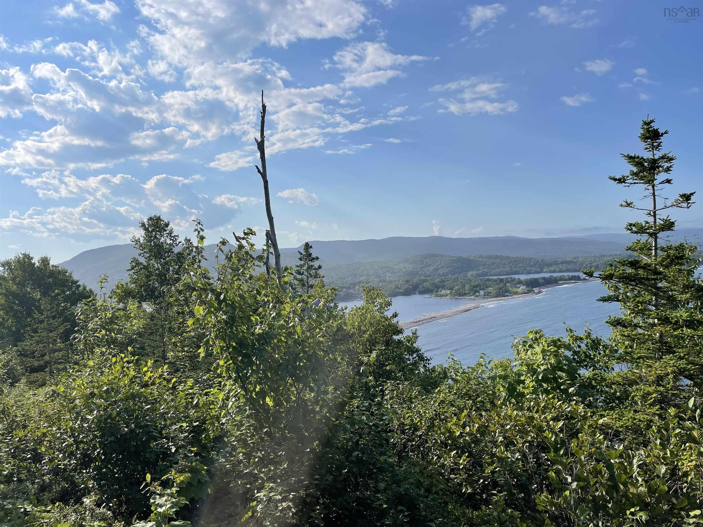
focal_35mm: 26
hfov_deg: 67.3
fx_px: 528
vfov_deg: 53.1
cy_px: 264
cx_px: 352
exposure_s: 1/7813
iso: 32
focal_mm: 4.2
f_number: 1.6
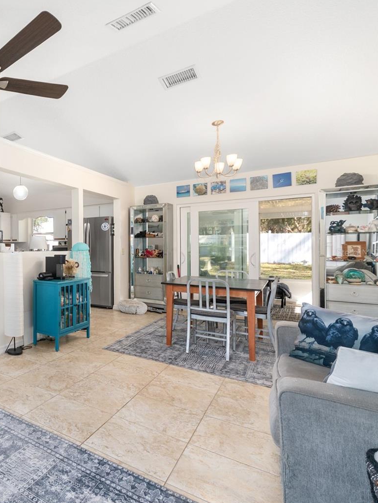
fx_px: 306
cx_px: -13
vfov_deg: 79.0
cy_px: 252
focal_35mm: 21
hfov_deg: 49.6
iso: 400
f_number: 7.1
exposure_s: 1/6
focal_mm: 14
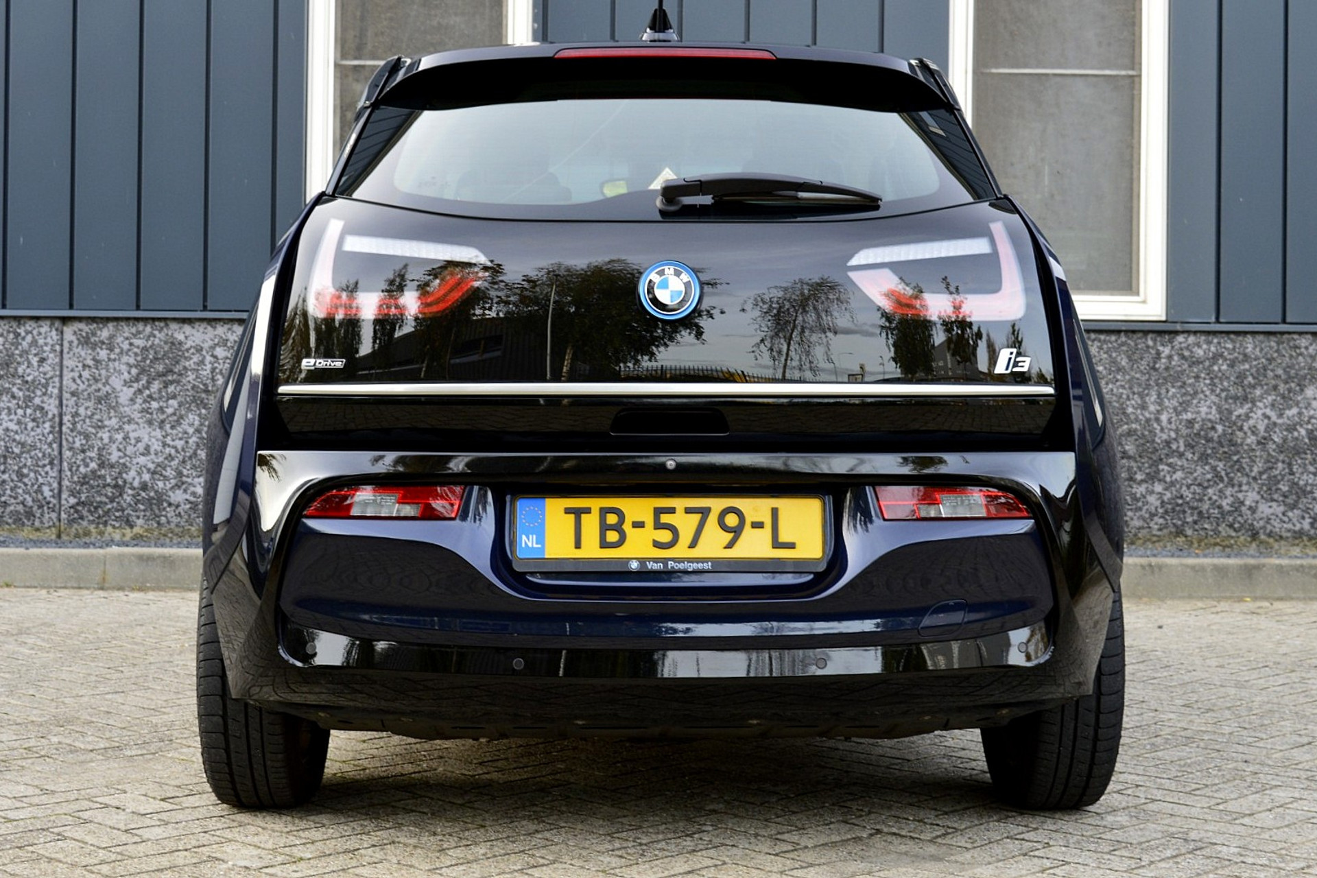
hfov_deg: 35.1
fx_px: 2085
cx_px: 658
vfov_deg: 23.8
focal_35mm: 57
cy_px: 439
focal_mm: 38
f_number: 8
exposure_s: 1/60
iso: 400
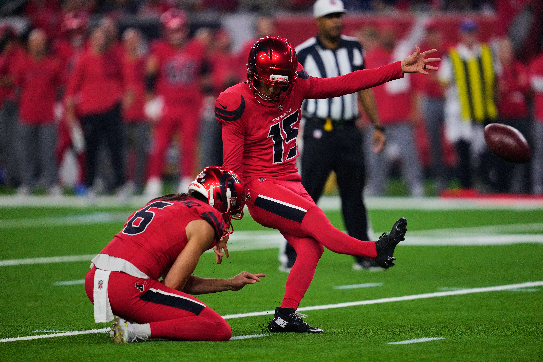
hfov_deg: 5.2
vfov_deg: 3.4
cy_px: 181
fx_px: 6033
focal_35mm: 400
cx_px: 272
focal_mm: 400
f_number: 2.8
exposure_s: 1/2500
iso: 4000
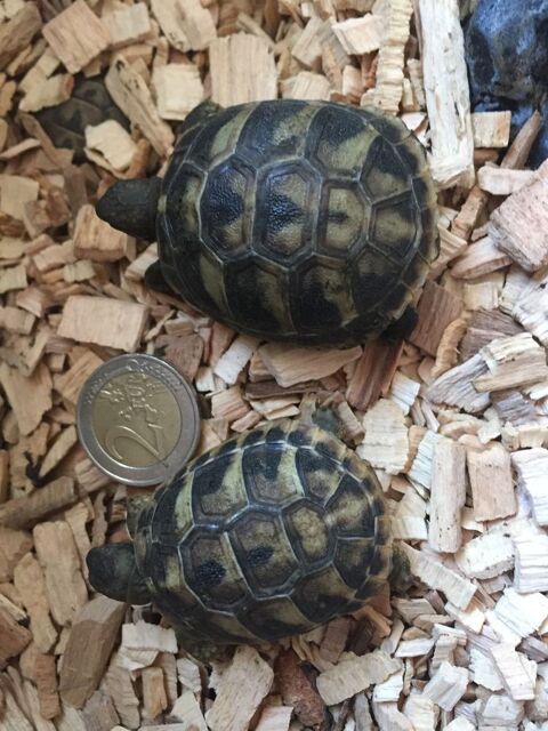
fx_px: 612
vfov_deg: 61.7
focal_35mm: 29
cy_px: 366
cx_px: 274
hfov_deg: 48.2
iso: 250
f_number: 2.2
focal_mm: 4.15
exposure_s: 1/20
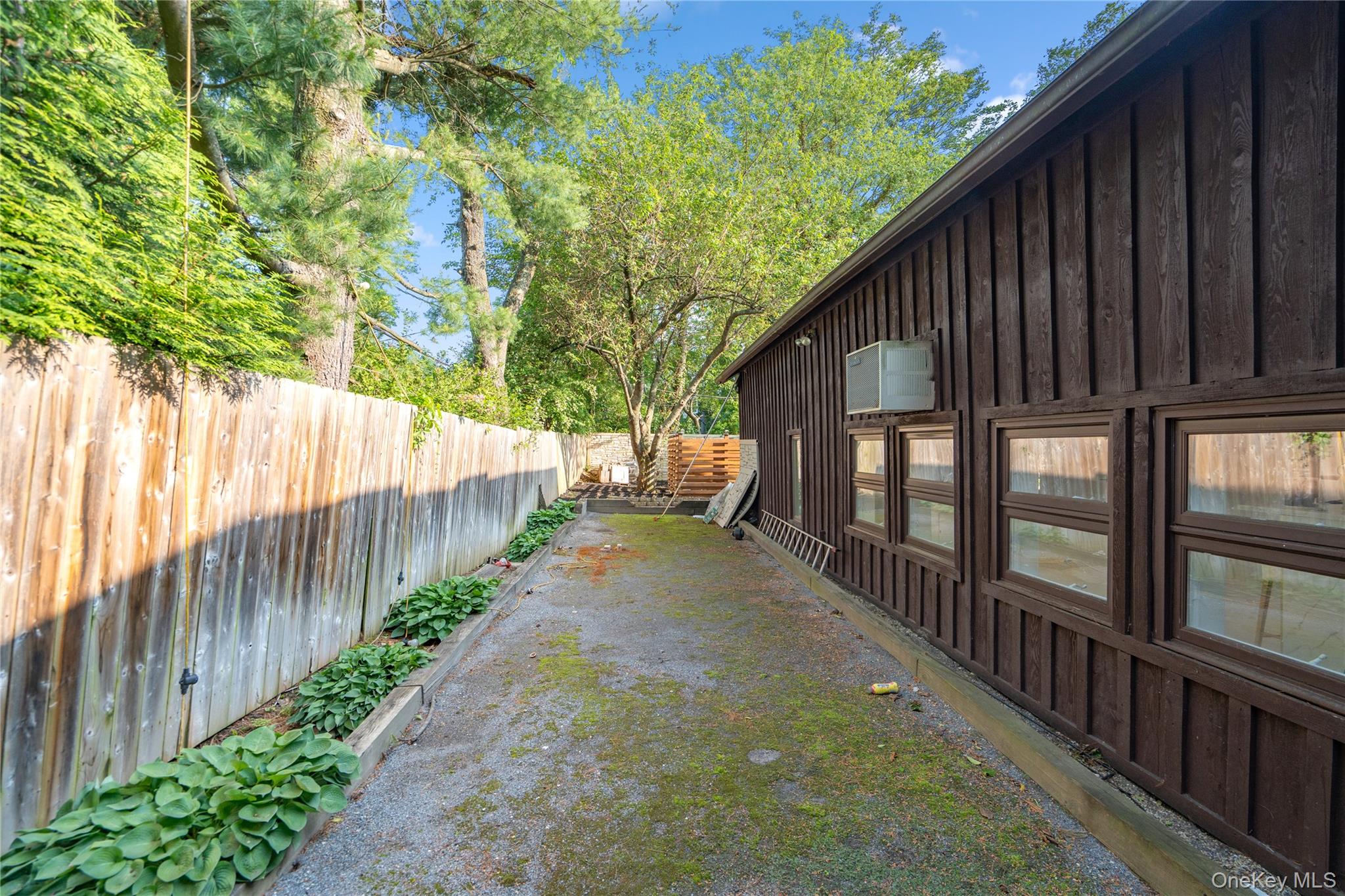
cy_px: 448
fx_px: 598
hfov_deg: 96.7
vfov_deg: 73.7
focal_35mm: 16
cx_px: 672
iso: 400
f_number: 5
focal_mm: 16
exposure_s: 1/250
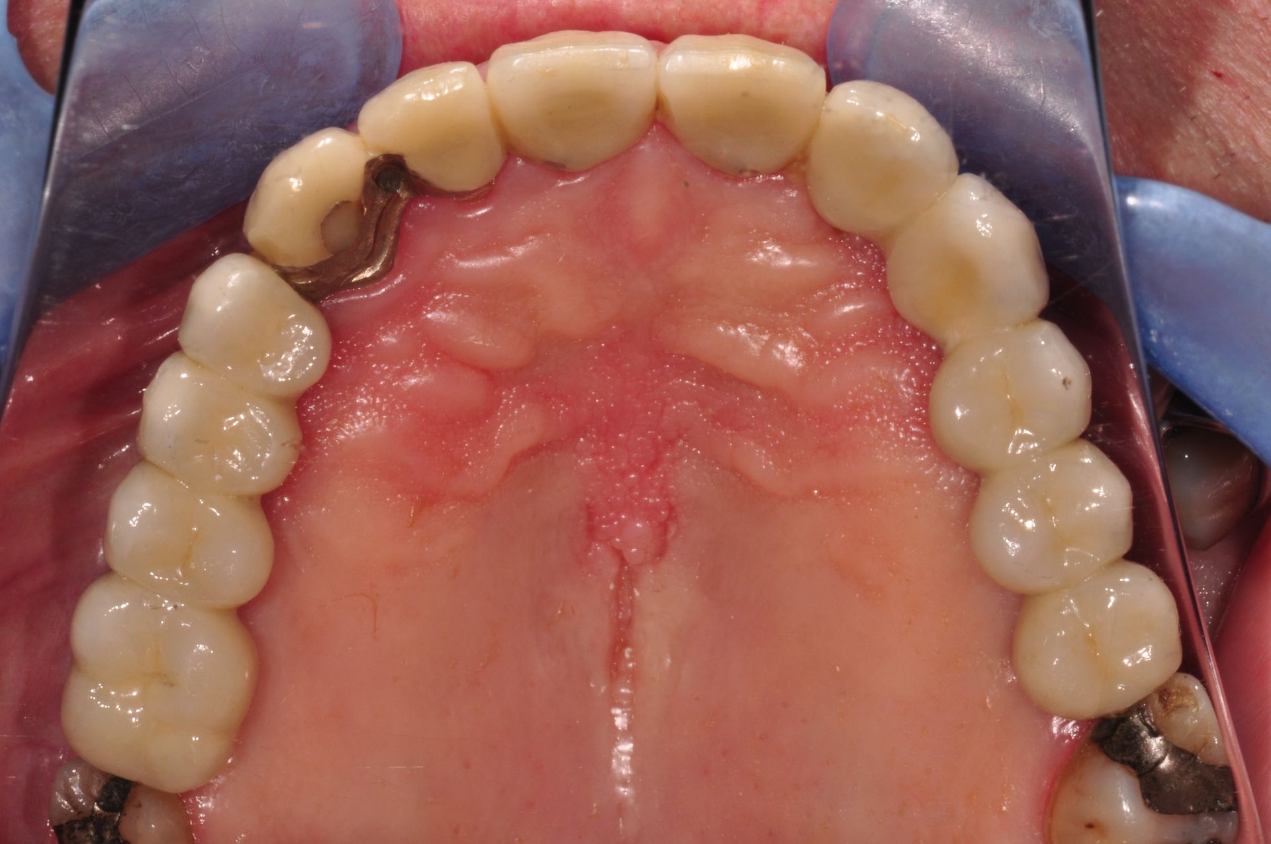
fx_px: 5554
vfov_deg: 8.7
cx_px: 636
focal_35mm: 158
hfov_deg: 13.1
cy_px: 422
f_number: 40
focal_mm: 105
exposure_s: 1/60
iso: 200
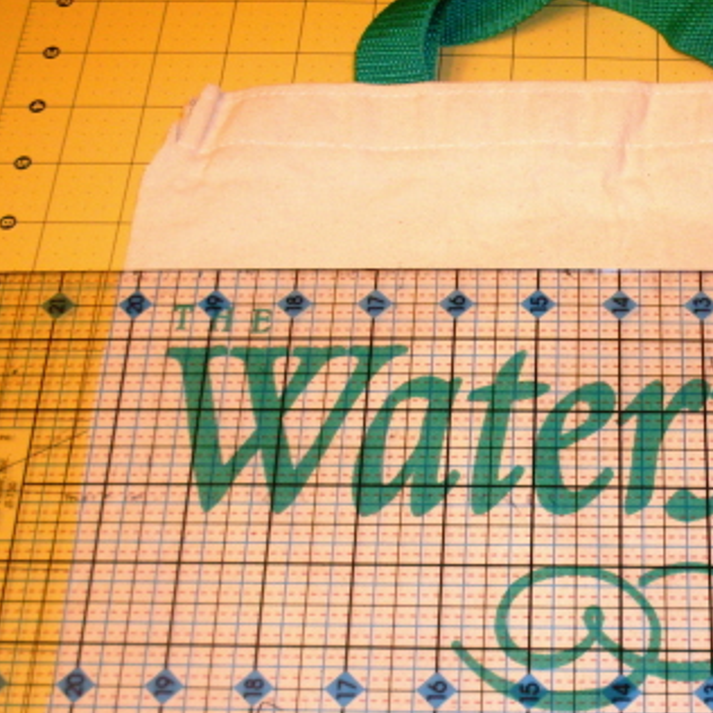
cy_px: 474
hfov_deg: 24.8
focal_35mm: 68
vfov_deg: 25.2
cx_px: 600
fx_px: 1585
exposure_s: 1/45
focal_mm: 6.3
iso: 100
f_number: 2.8
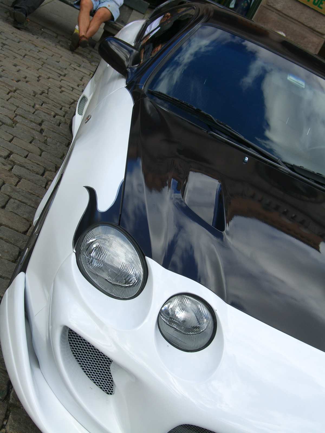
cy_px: 216
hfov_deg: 25.7
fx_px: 714
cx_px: 162
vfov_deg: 33.8
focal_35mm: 57
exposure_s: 1/320
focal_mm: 11.8
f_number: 5
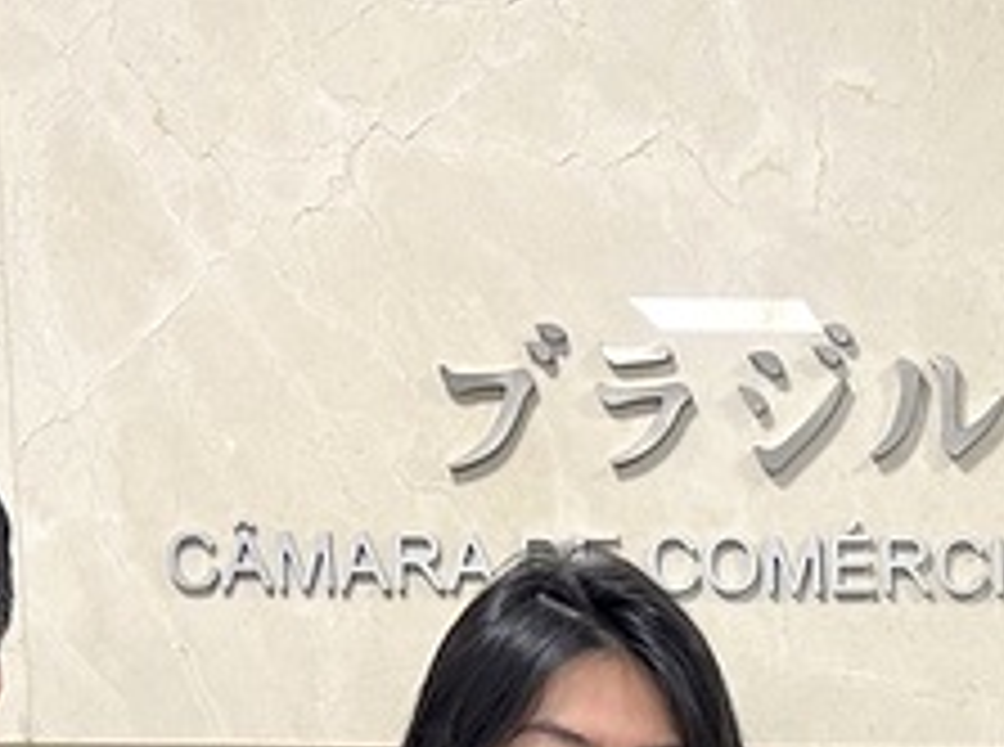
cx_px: 1099
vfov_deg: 15.7
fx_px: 2488
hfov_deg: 21.6
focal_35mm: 86
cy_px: 1116
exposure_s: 1/60
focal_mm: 6.86
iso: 200
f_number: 1.78
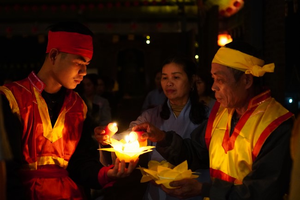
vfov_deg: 25.7
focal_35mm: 52
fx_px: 437
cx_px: 150
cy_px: 100
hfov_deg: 37.9
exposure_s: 1/50
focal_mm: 35
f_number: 2.2
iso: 3200
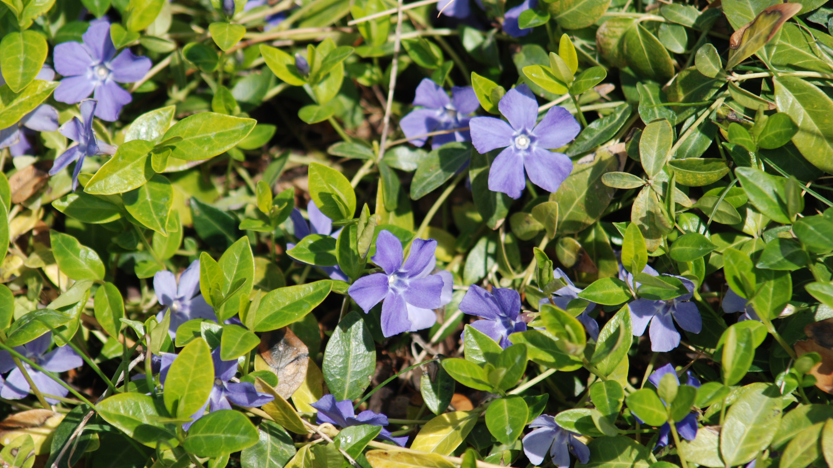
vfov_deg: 3.8
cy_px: 201
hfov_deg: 6.8
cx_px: 418
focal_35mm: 316
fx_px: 6979
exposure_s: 1/500
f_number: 5.6
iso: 200
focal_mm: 200
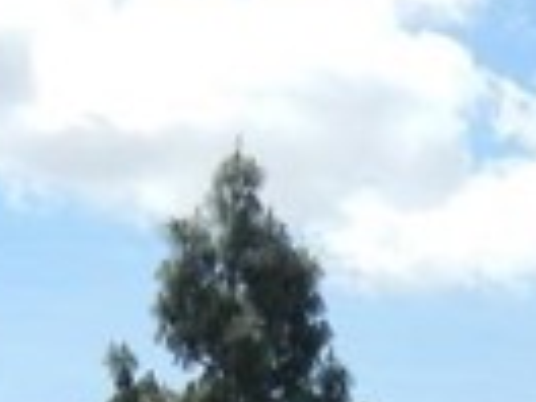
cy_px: 942
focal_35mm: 145
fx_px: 2245
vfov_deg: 9.2
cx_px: 329
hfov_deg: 13.6
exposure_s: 1/374
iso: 160
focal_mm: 5.4
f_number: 7
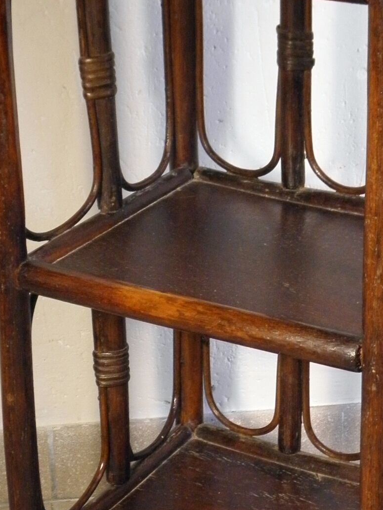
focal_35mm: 109
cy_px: 268
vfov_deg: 18.0
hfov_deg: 13.6
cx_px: 273
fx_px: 1608
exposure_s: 1/30
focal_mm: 7.9
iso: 200
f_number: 3.9
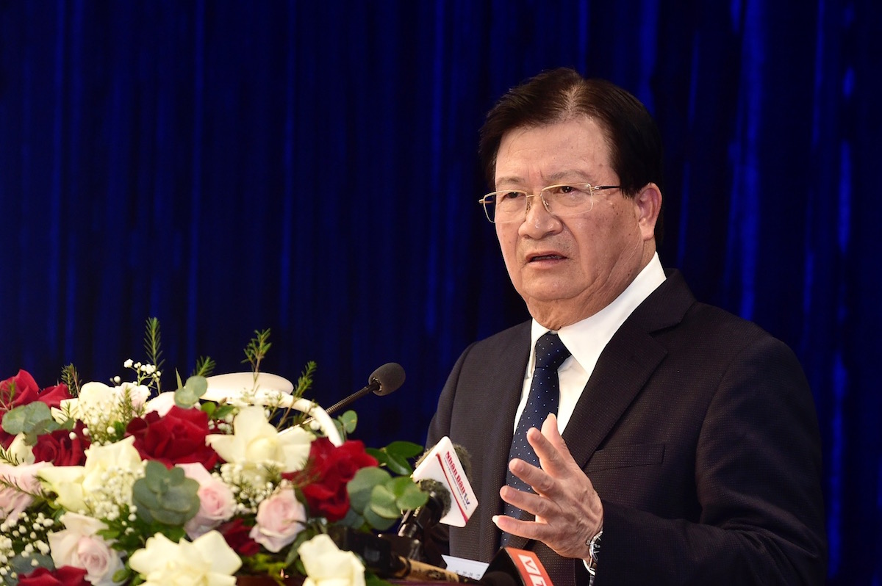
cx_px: 441
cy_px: 293
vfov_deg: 9.8
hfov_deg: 14.7
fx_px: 3427
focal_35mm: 140
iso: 1600
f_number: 2.8
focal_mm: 140
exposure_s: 1/125
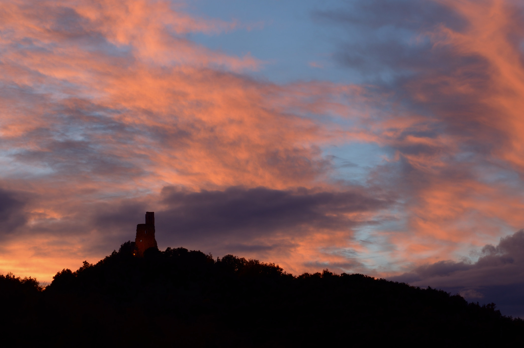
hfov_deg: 21.3
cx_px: 239
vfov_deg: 14.3
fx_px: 1390
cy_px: 158
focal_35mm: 96
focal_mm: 55
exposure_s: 1/15
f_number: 8
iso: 100
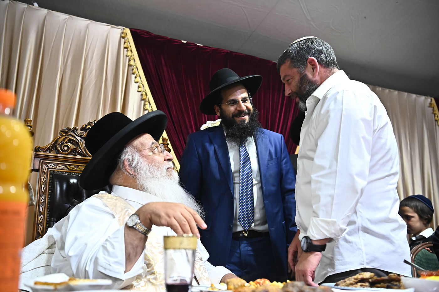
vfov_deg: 33.4
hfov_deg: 48.5
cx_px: 220
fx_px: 488
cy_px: 146
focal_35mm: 40
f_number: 3.5
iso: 2000
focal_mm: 40
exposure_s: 1/250
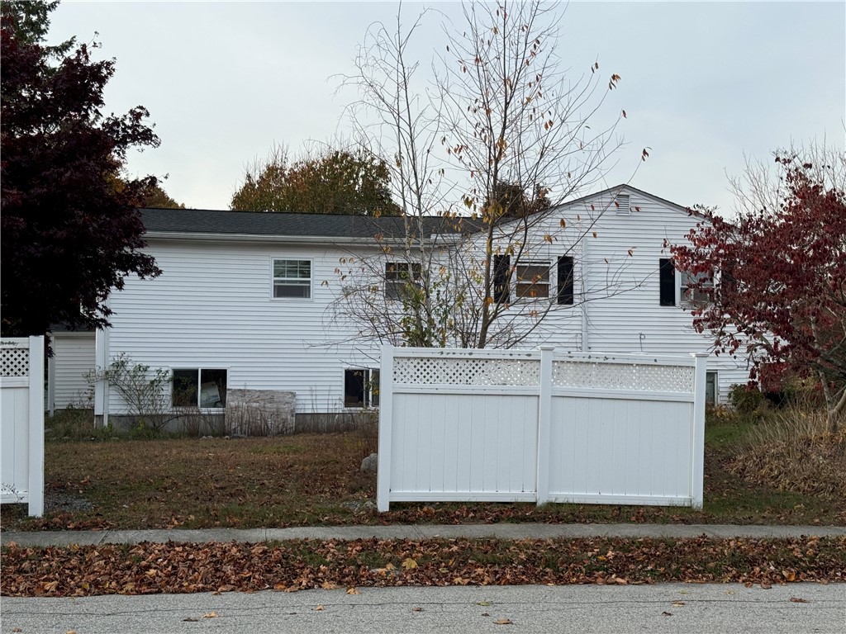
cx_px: 423
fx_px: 1173
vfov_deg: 30.3
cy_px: 317
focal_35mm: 48
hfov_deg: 39.7
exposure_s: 1/1339
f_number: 1.78
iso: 64
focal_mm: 6.76
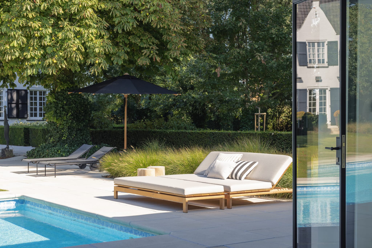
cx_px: 186
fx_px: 620
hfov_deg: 33.4
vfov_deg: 22.6
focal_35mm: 60
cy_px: 124
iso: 100
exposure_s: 1/100
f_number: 8
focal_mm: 60
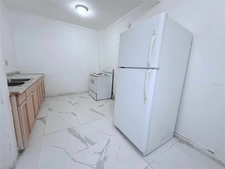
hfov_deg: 102.1
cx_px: 112
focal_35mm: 14
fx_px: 91
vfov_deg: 85.7
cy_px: 84
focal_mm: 2.22
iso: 320
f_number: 2.2
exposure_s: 1/120
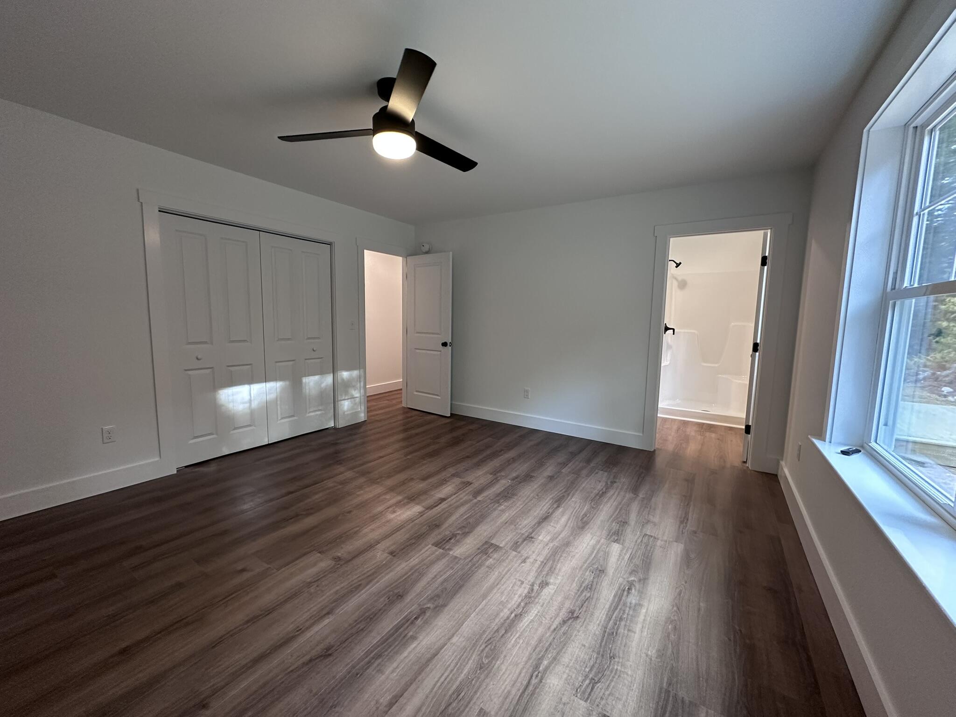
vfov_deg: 85.7
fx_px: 387
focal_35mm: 14
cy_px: 358
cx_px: 478
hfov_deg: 102.1
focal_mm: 2.22
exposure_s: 1/60
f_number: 2.2
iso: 200
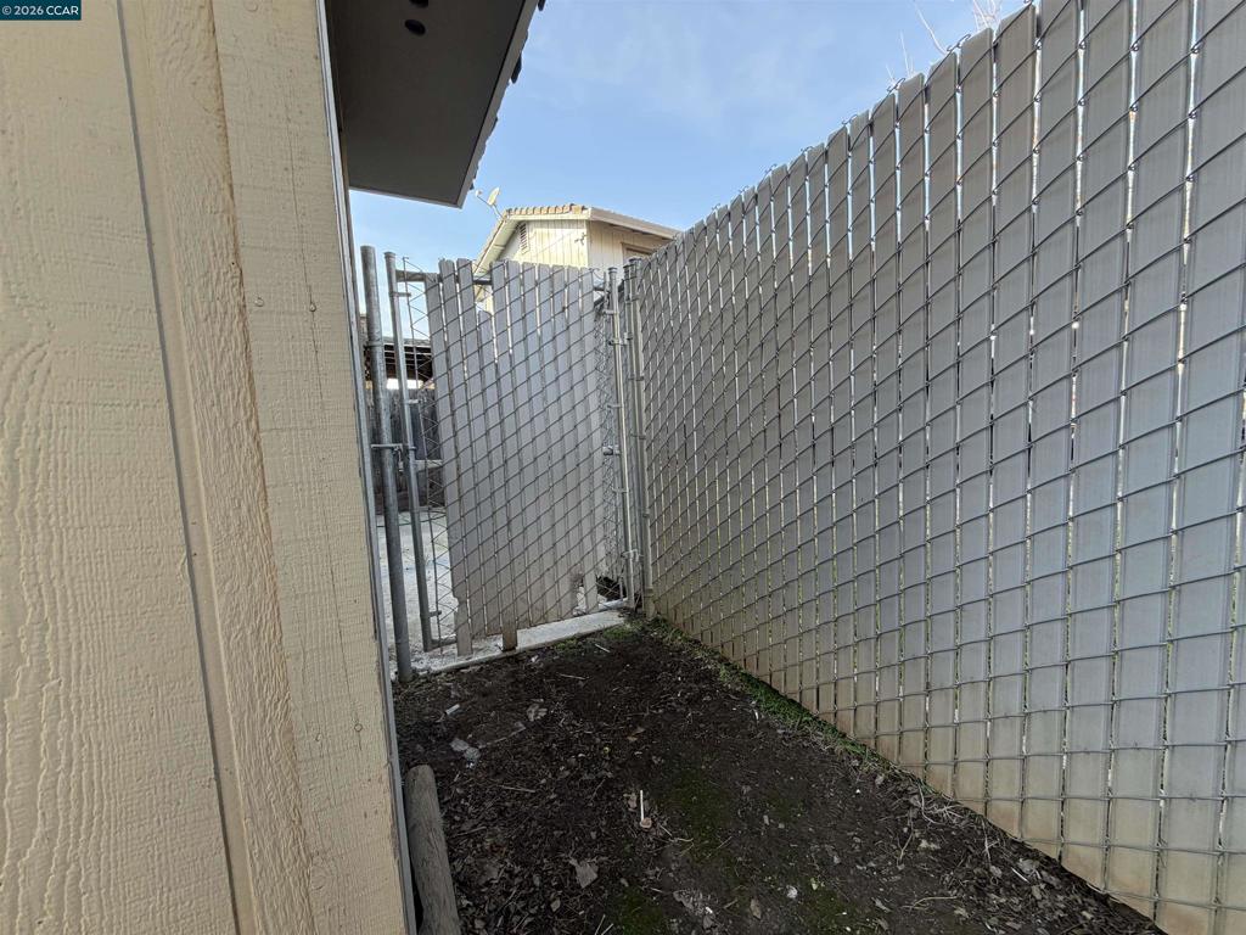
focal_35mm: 14
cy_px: 468
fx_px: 504
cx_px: 623
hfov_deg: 102.1
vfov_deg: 85.7
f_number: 2.2
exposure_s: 1/121
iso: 80
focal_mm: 2.22
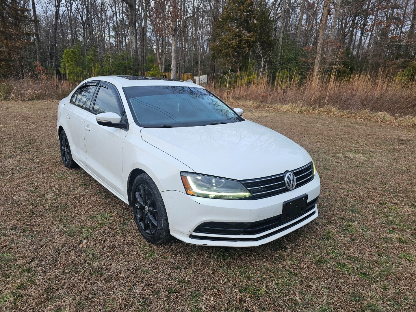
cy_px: 156
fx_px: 276
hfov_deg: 73.9
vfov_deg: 58.9
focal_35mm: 23
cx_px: 208
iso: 50
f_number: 1.7
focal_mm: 6.3
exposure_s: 1/100
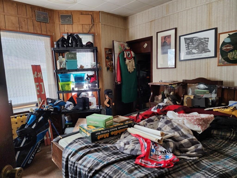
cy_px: 89
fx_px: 157
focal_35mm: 23
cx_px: 118
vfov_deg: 58.9
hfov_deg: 73.9
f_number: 1.8
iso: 640
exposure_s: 1/60
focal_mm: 6.4
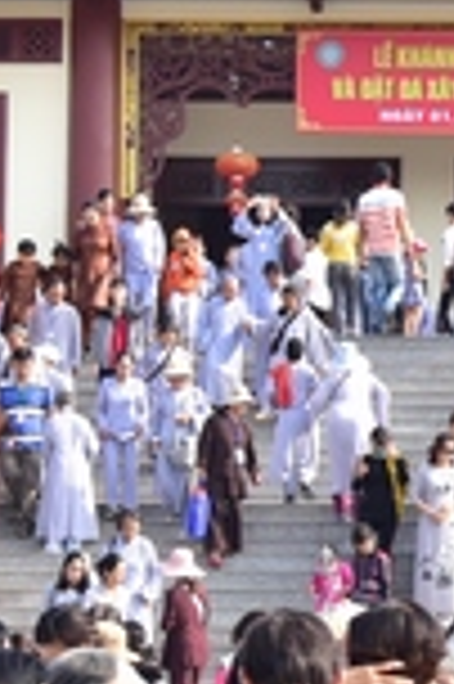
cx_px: 616
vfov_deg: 12.6
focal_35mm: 163
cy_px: 428
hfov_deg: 8.3
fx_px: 3090
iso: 200
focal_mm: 38
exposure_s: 1/250
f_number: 6.3
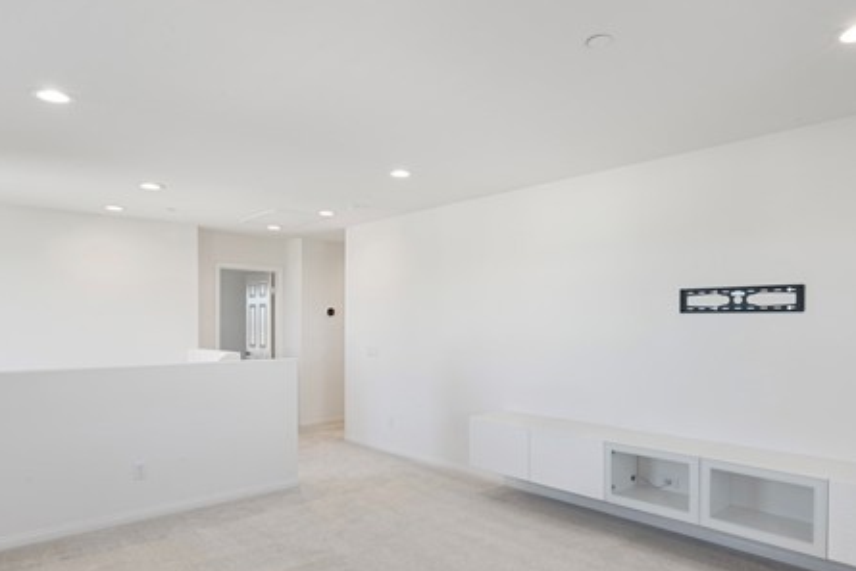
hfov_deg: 76.0
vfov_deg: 54.9
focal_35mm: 23
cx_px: 452
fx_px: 547
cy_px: 326
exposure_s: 20
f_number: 22
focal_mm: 16
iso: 40
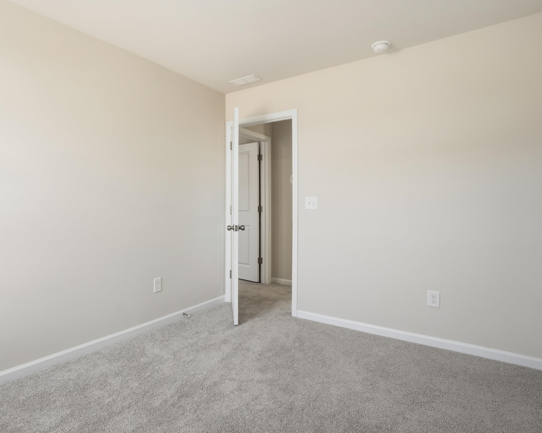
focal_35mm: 19
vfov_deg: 70.8
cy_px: 207
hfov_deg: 82.3
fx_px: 305
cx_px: 217
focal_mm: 16
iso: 160
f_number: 8
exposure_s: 1/125
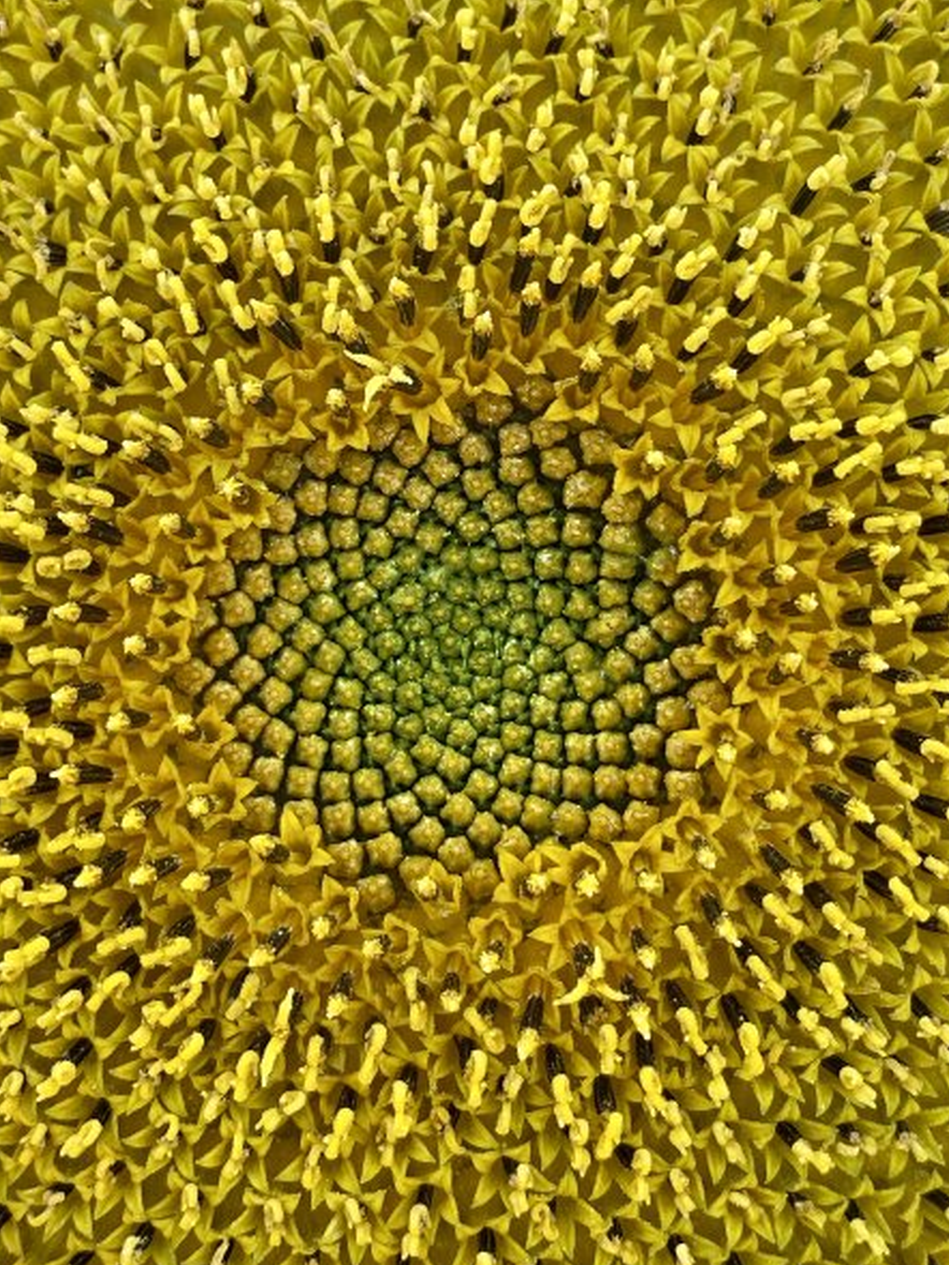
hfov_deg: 51.4
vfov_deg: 65.3
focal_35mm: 27
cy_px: 614
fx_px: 987
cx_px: 473
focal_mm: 4.25
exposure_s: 1/122
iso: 40
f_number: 1.8
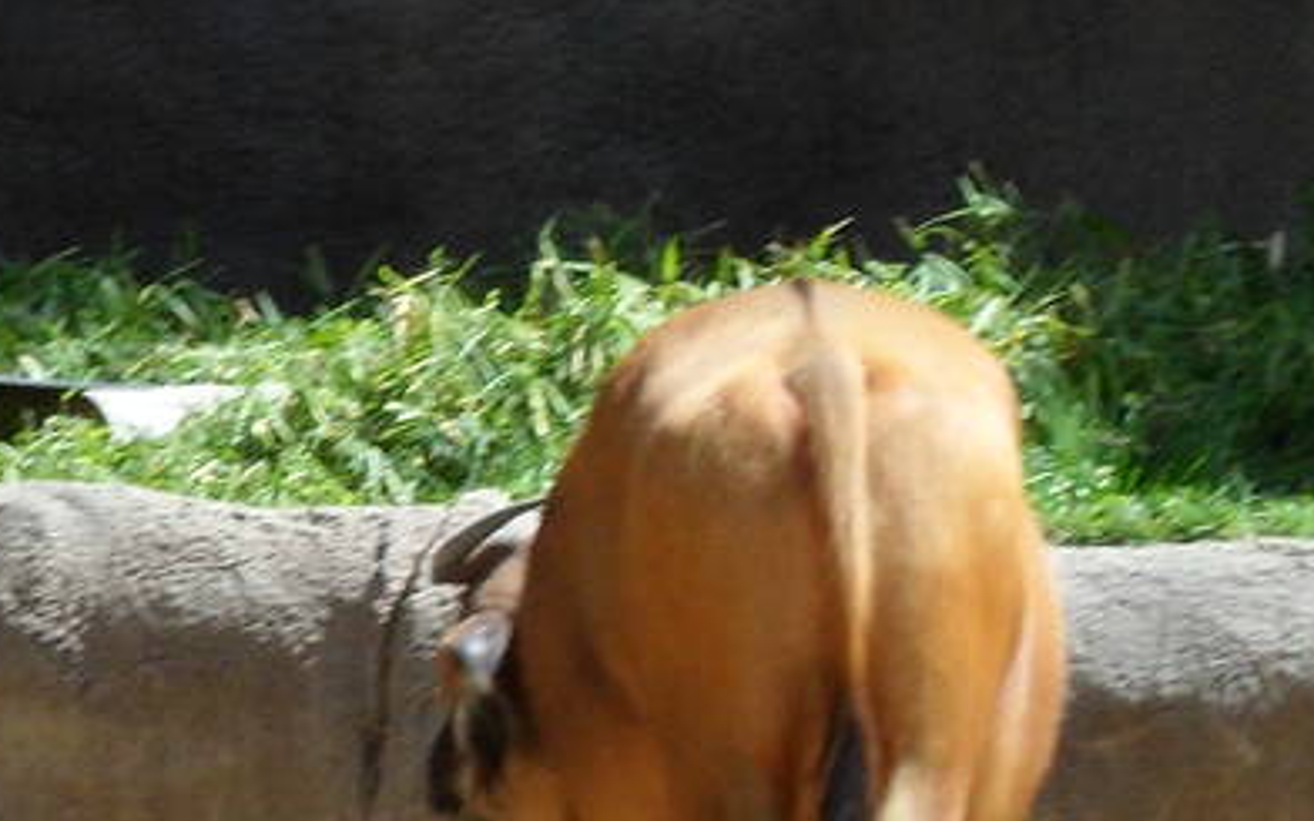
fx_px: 16258
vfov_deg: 2.9
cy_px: 687
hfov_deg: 4.6
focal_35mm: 454
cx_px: -372
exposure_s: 1/180
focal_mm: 17.7
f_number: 5.3
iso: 80
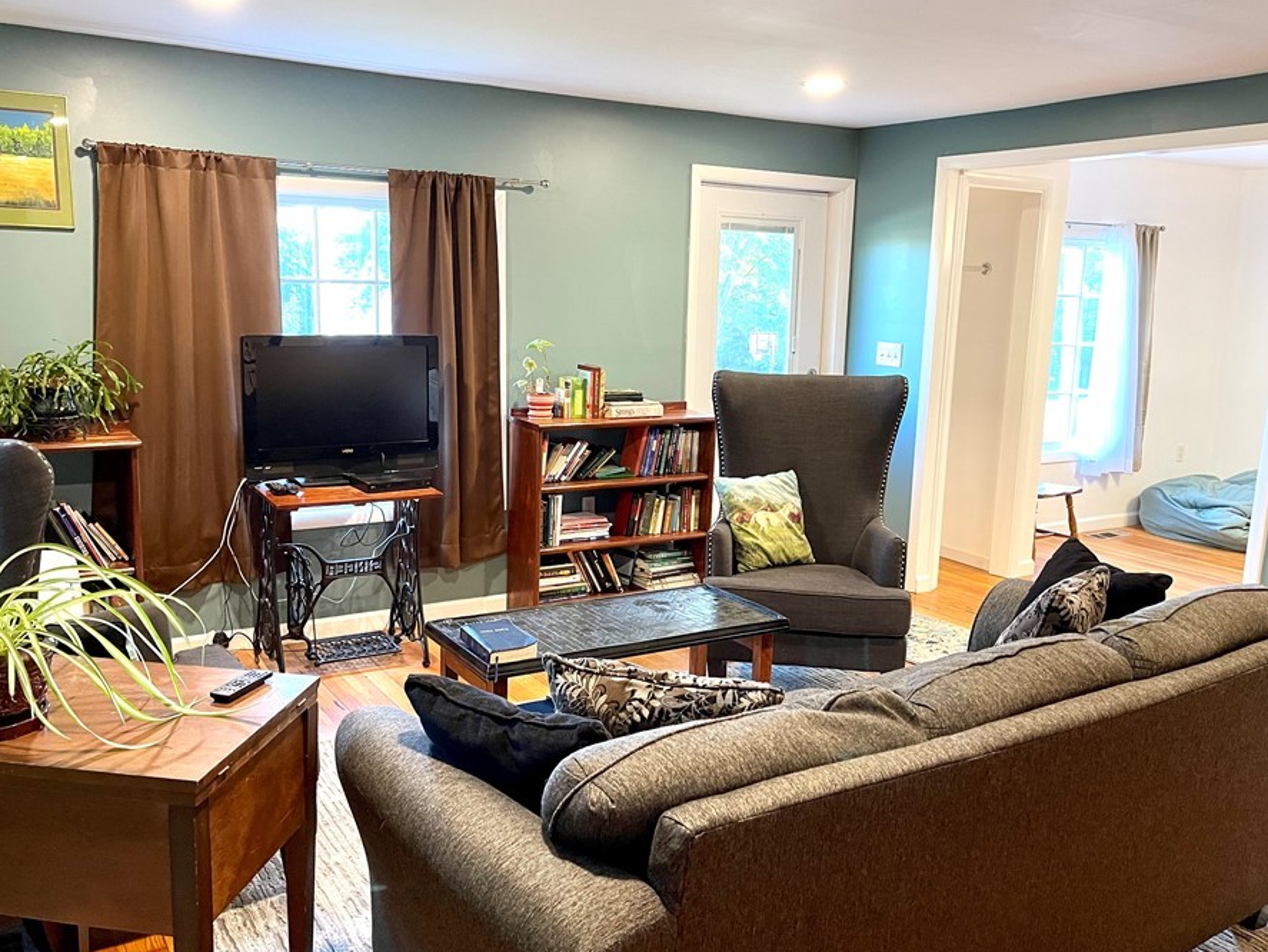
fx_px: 1099
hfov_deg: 59.9
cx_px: 596
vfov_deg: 46.8
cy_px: 477
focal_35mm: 30
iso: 320
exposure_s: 1/60
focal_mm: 5.1
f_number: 1.6
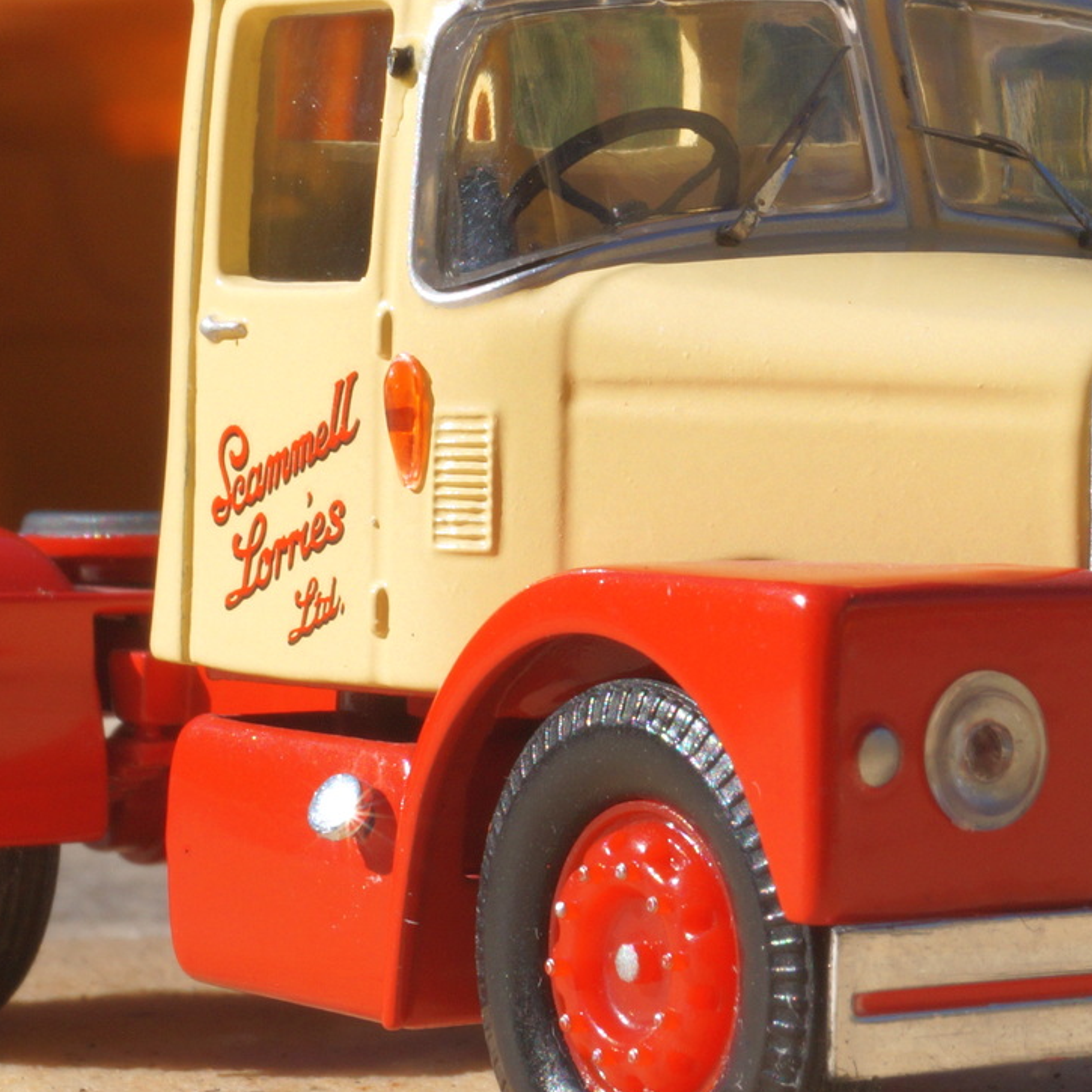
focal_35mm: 158
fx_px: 5645
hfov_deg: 11.0
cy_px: 284
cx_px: 652
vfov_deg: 11.0
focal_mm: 45
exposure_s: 1/80
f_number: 25
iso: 200
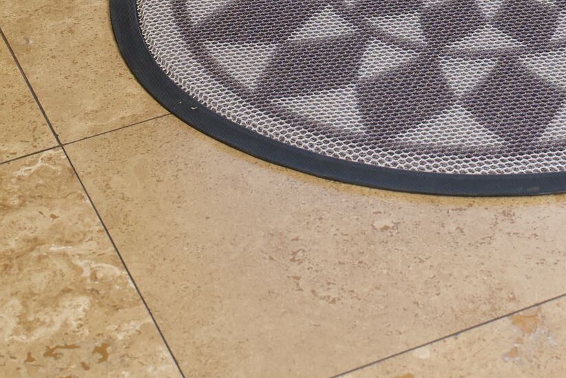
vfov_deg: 9.5
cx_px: 514
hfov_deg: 14.7
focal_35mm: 138
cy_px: -302
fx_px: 2170
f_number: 4.5
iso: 800
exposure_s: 1/125
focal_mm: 38
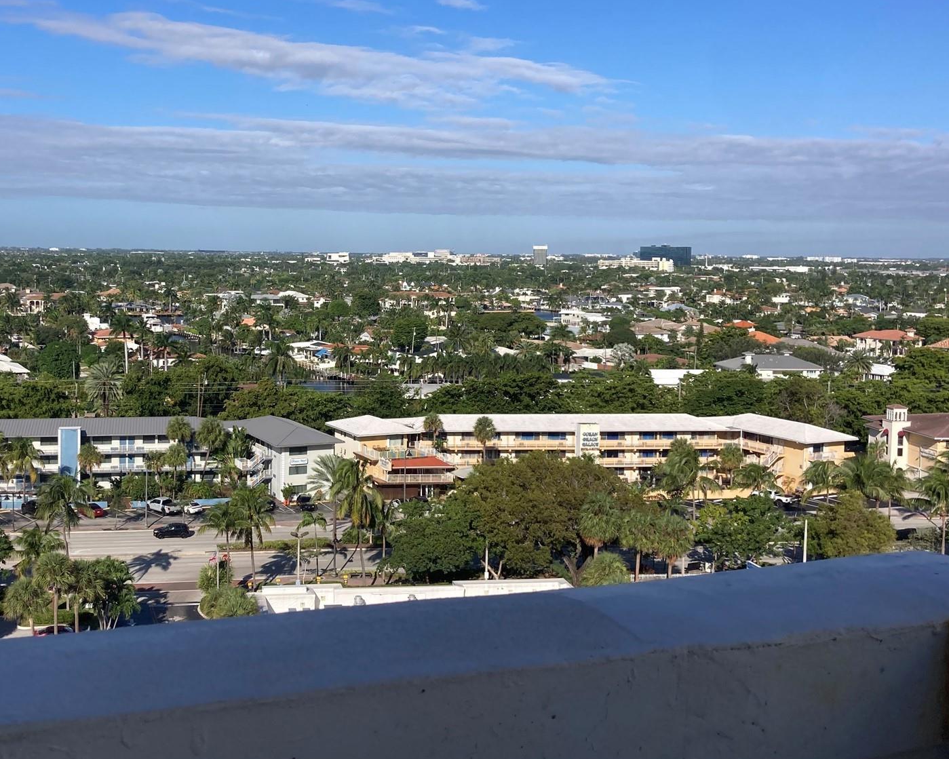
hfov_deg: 45.4
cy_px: 324
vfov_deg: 37.3
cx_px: 347
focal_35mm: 40
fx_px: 1123
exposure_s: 1/3003
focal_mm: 3.99
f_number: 1.8
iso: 25
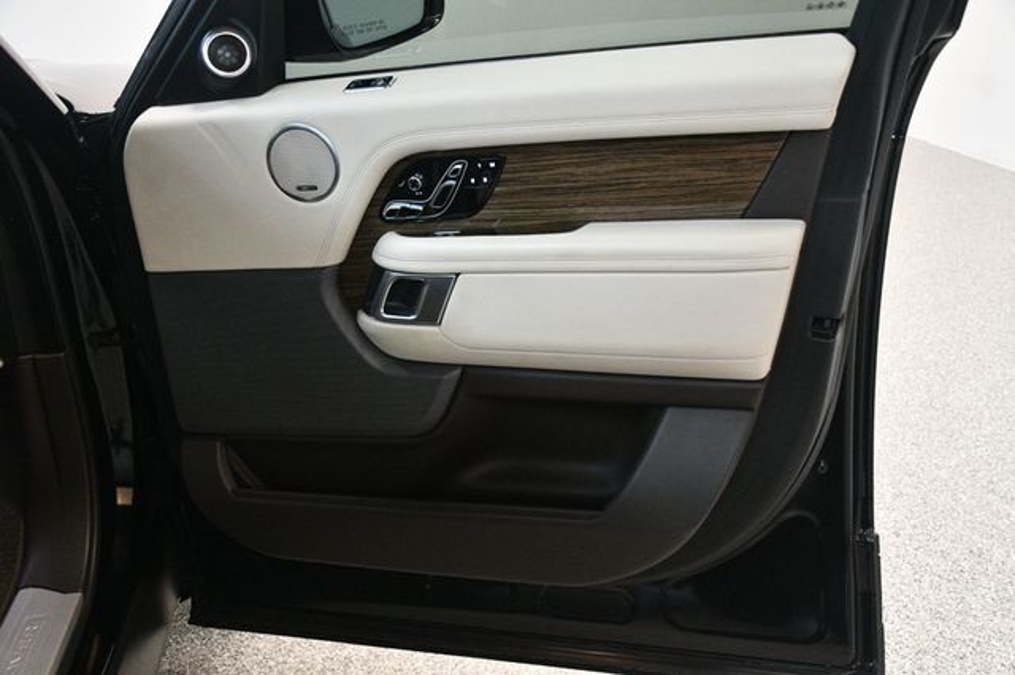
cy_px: 338
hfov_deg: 53.2
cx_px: 508
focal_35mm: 36
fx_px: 1014
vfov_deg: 36.8
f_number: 3.8
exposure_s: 1/100
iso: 3200
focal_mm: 24
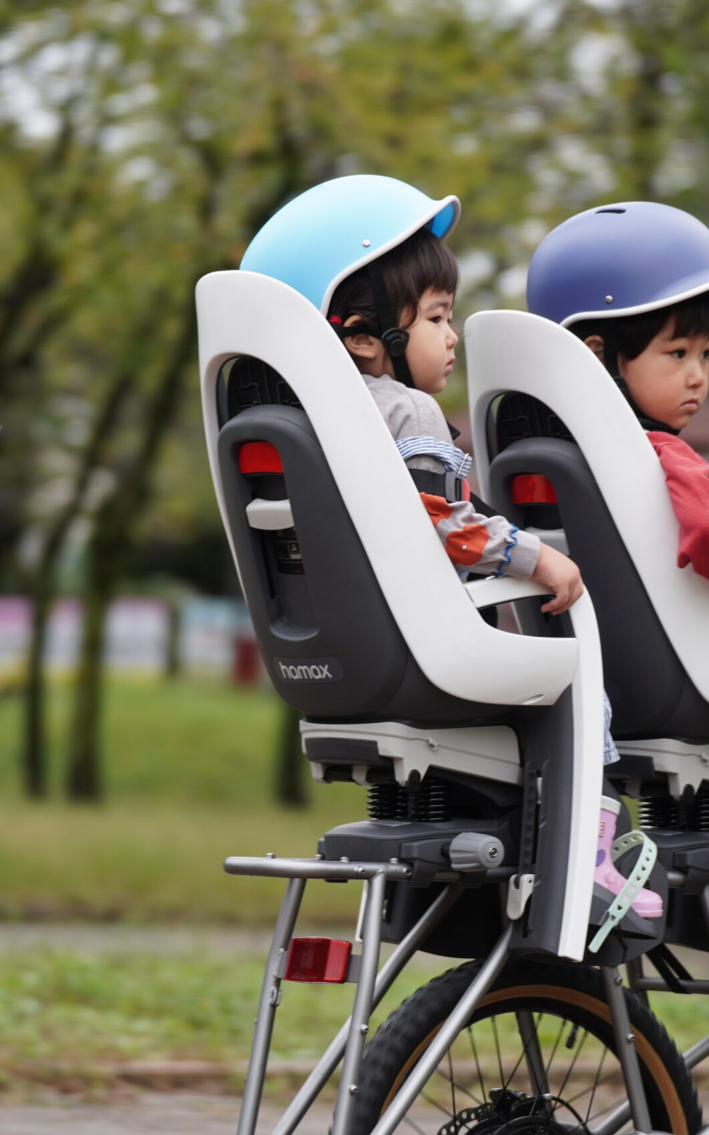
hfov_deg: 6.6
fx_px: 6123
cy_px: 566
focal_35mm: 198
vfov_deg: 10.6
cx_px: 545
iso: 125
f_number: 2.8
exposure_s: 1/250
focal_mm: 86
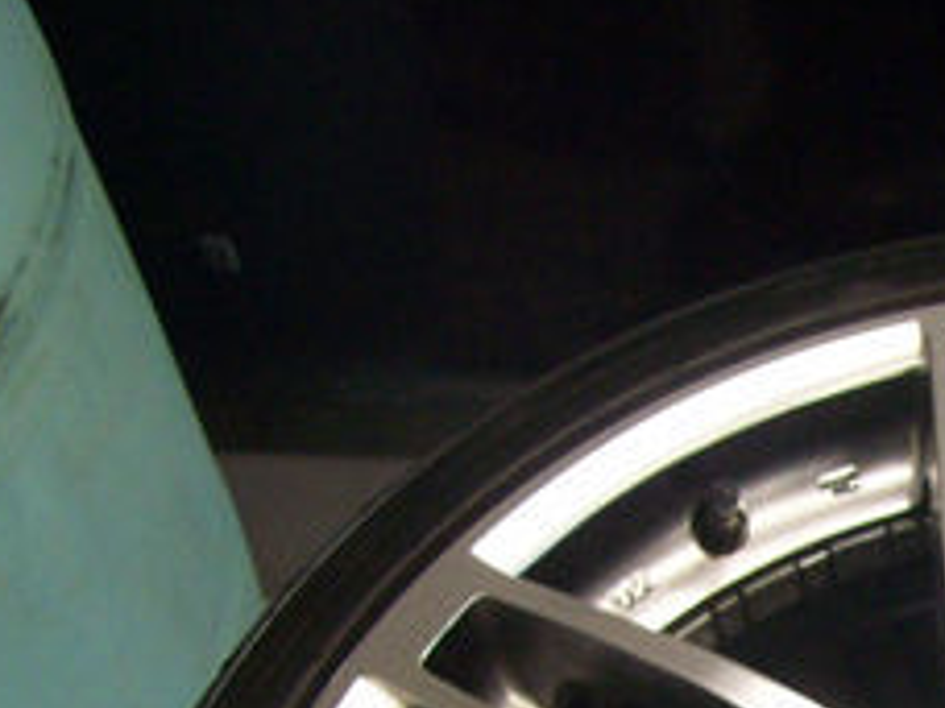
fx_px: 2757
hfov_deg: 18.5
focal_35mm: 101
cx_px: 1102
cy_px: 985
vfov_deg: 13.9
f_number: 2.7
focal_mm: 6
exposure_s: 1/18.7
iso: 160
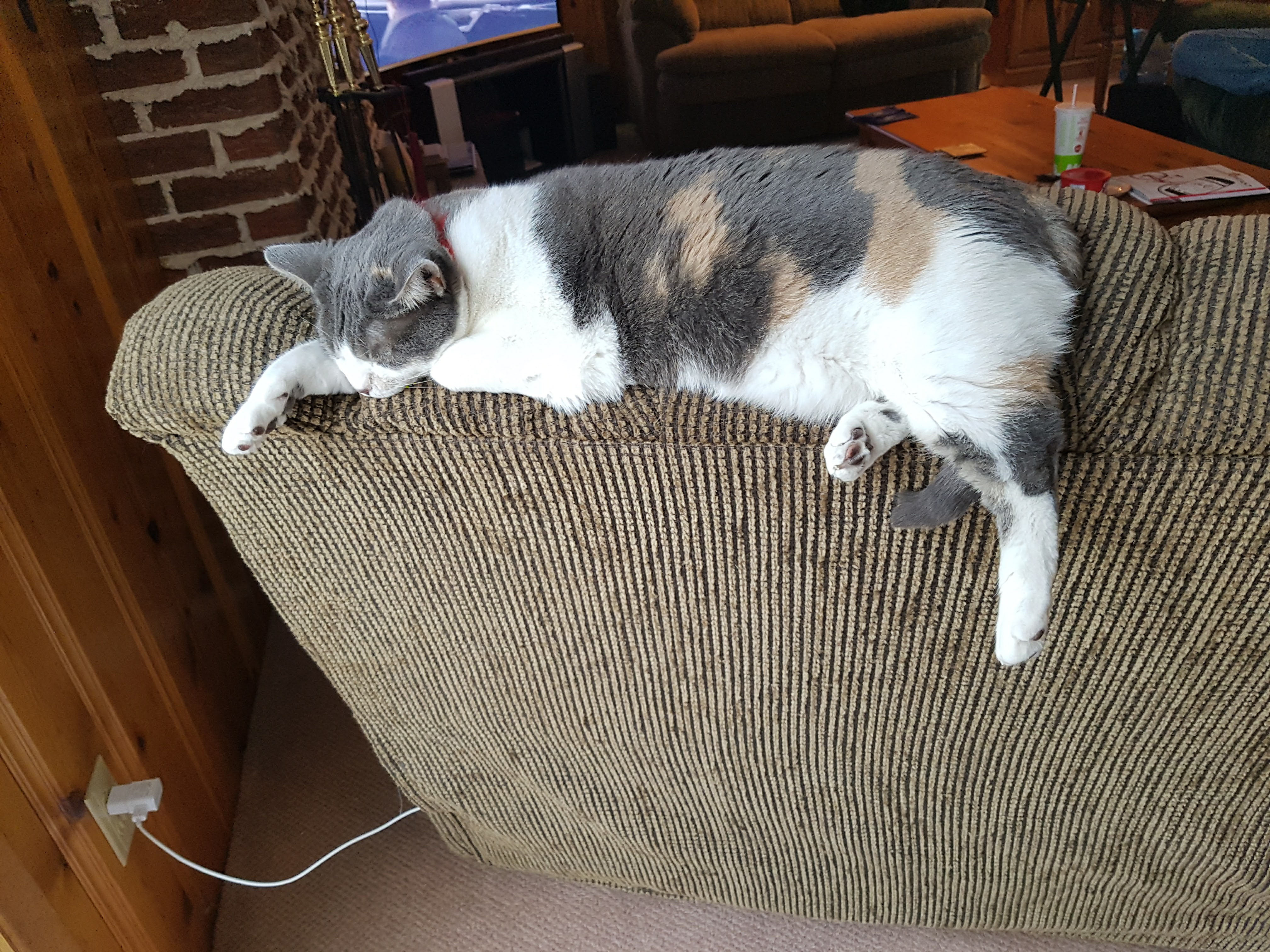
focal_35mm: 26
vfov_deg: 53.1
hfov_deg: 67.3
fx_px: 954
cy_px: 476
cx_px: 635
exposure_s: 1/40
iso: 160
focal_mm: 4.2
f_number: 1.7
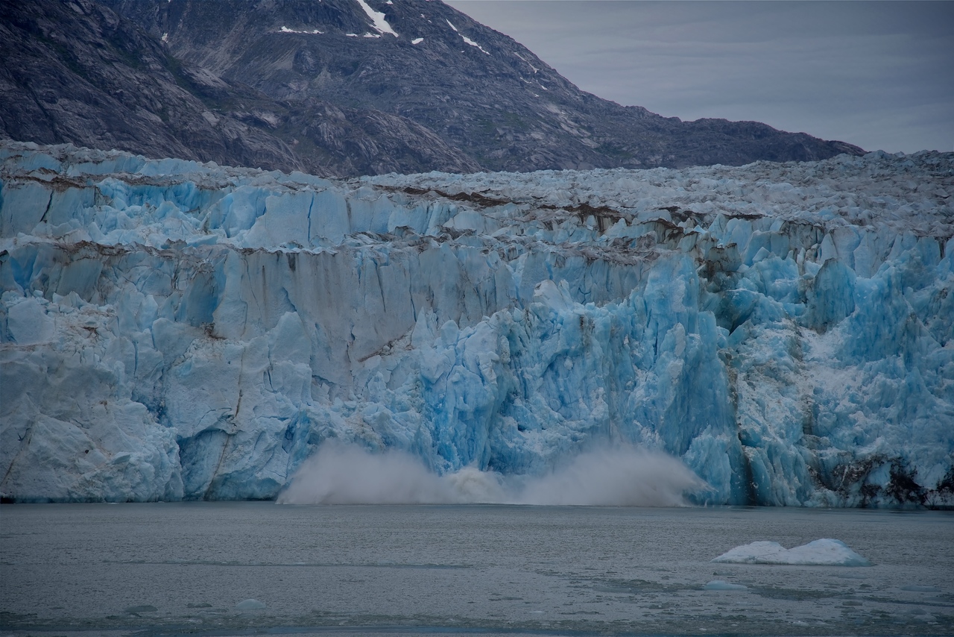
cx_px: 477
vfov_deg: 11.4
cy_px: 318
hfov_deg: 17.1
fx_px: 3181
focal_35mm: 120
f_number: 5.6
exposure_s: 1/250
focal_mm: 120
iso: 100
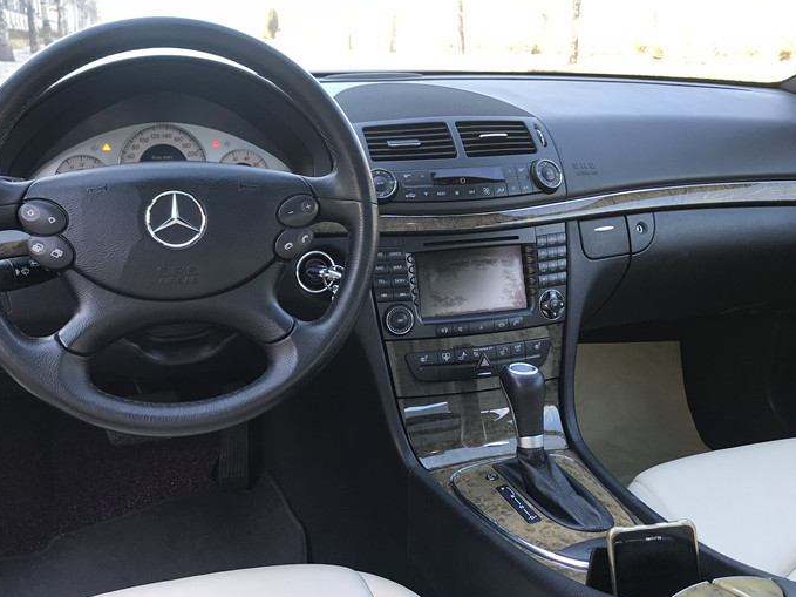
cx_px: 340
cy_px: 266
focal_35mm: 33
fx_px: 759
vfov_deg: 42.9
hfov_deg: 55.1
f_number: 1.8
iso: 20
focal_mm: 3.99
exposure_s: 1/50
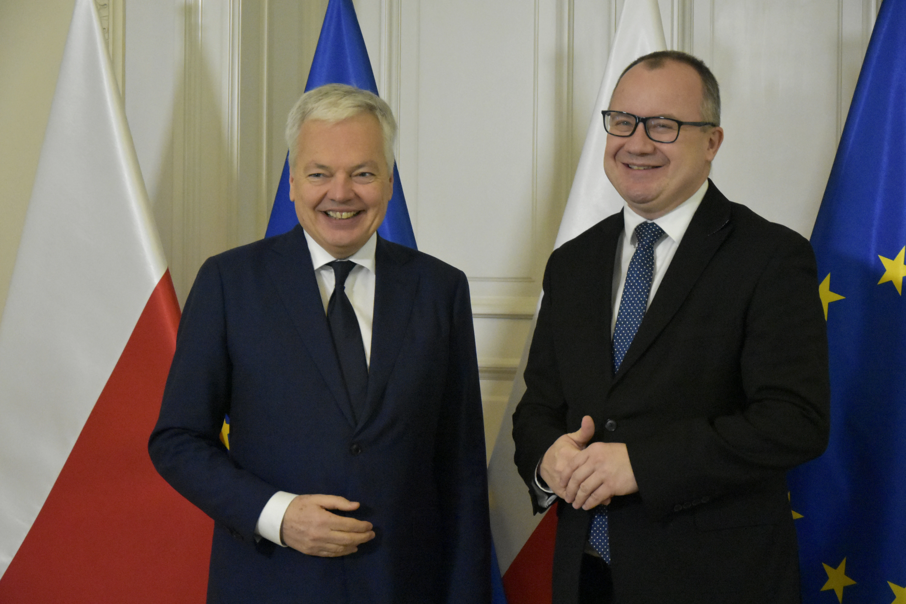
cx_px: 453
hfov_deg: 21.9
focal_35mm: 93
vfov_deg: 14.7
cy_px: 302
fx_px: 2340
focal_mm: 62
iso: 9000
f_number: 5.3
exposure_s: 1/250
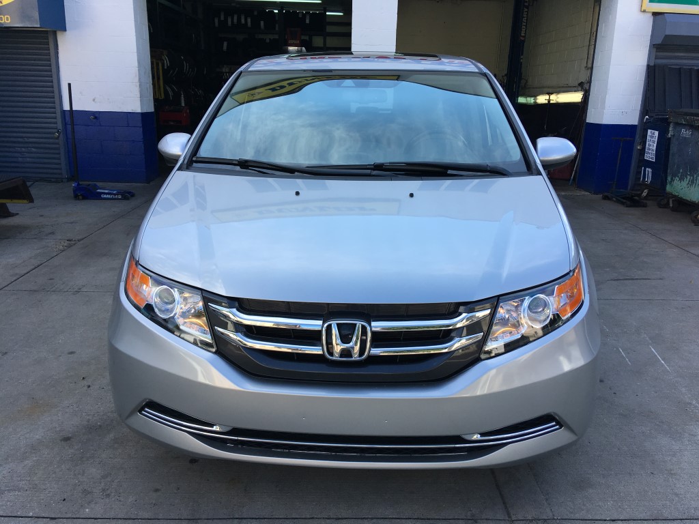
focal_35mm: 29
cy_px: 262
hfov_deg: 61.7
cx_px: 350
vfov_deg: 48.2
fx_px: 586
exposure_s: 1/516
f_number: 2.2
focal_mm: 4.15
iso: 25
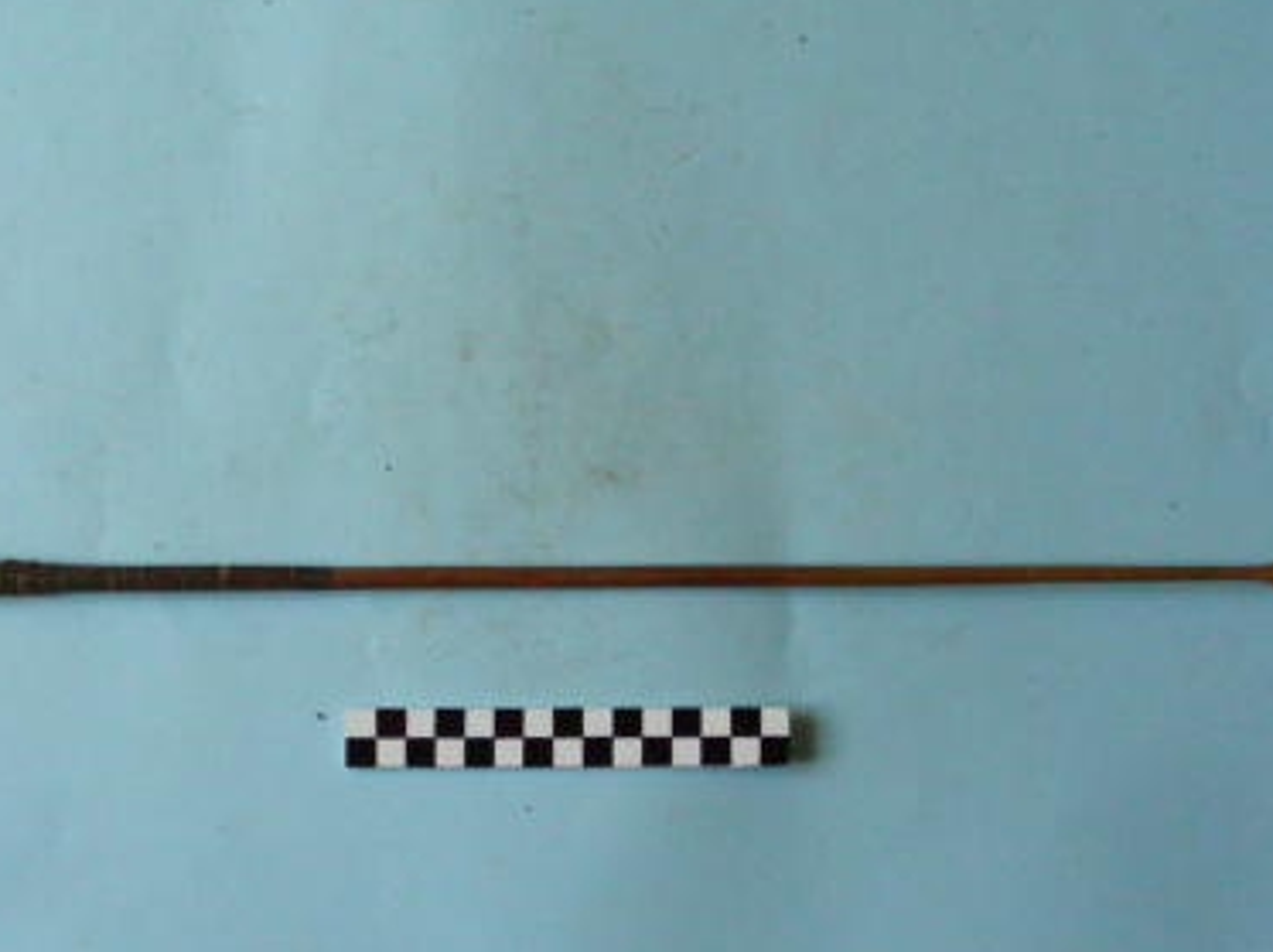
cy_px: 565
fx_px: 1874
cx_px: 597
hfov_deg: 37.5
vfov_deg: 28.5
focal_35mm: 51
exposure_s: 1/96
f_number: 3.5
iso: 400
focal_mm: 6.3
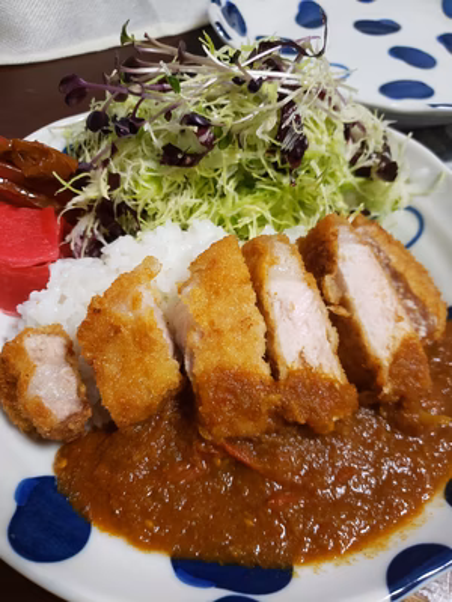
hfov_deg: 53.1
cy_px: 301
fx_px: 453
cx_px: 226
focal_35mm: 26
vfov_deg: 67.3
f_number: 1.5
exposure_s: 1/50
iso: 250
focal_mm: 4.3
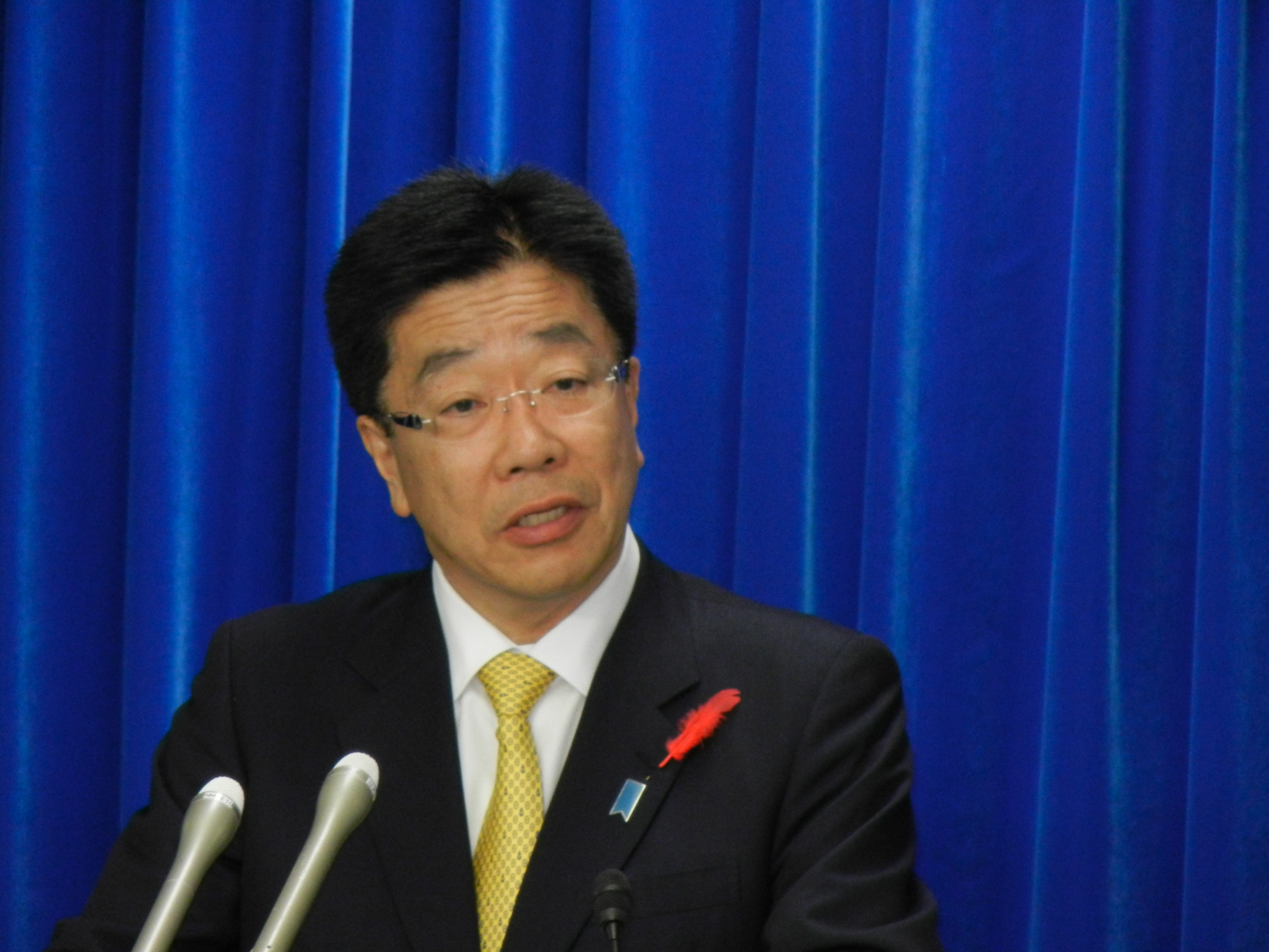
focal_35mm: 300
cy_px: 476
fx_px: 10998
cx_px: 634
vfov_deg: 5.0
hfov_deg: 6.6
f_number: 5.6
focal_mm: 54
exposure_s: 1/60
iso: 800
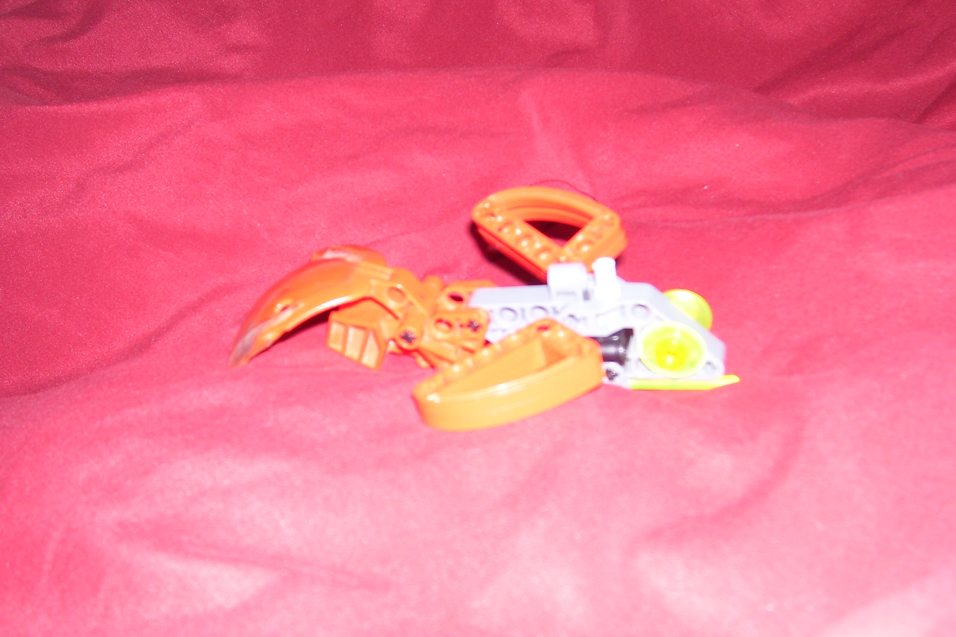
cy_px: 353
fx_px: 1168
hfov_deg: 44.5
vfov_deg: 30.5
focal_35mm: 44
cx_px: 481
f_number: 3
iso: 80
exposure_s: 1/60
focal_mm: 7
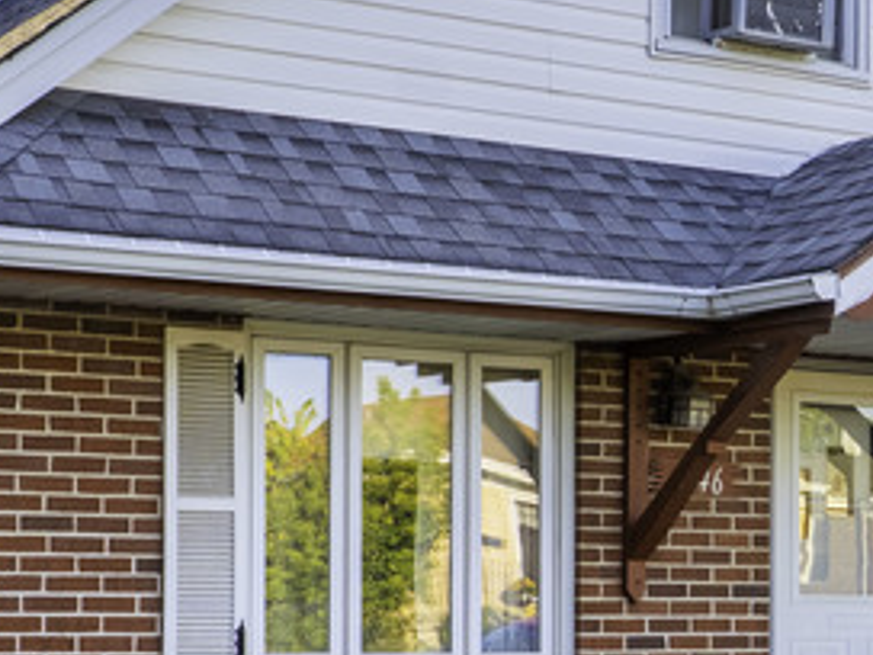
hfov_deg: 18.8
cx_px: 780
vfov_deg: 14.4
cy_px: 372
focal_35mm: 103
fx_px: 2598
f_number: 8
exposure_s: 1/800
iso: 125
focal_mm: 18
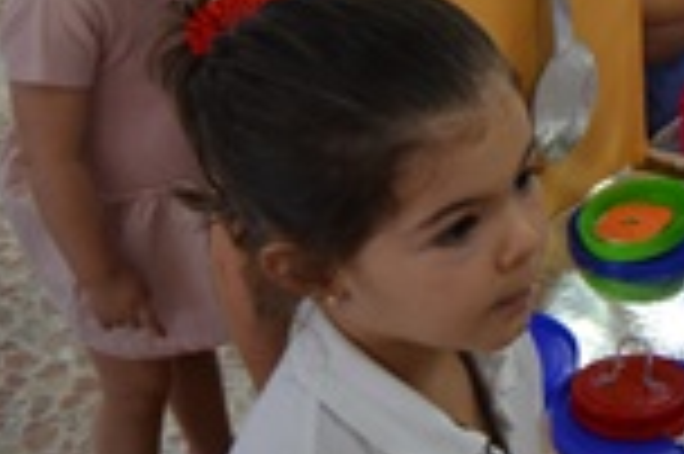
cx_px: 783
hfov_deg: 23.5
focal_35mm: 80
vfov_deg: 16.4
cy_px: -63
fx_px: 1518
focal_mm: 18
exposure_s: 1/60
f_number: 3.5
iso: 400
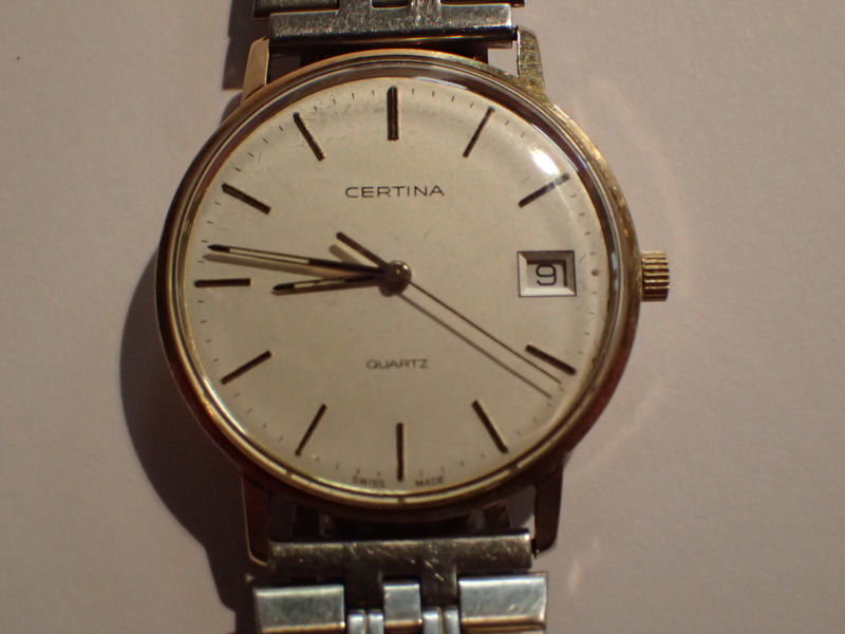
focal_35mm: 57
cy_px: 317
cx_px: 422
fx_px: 1391
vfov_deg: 25.7
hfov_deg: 33.8
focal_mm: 10.29
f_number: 3.5
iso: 800
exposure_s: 1/160
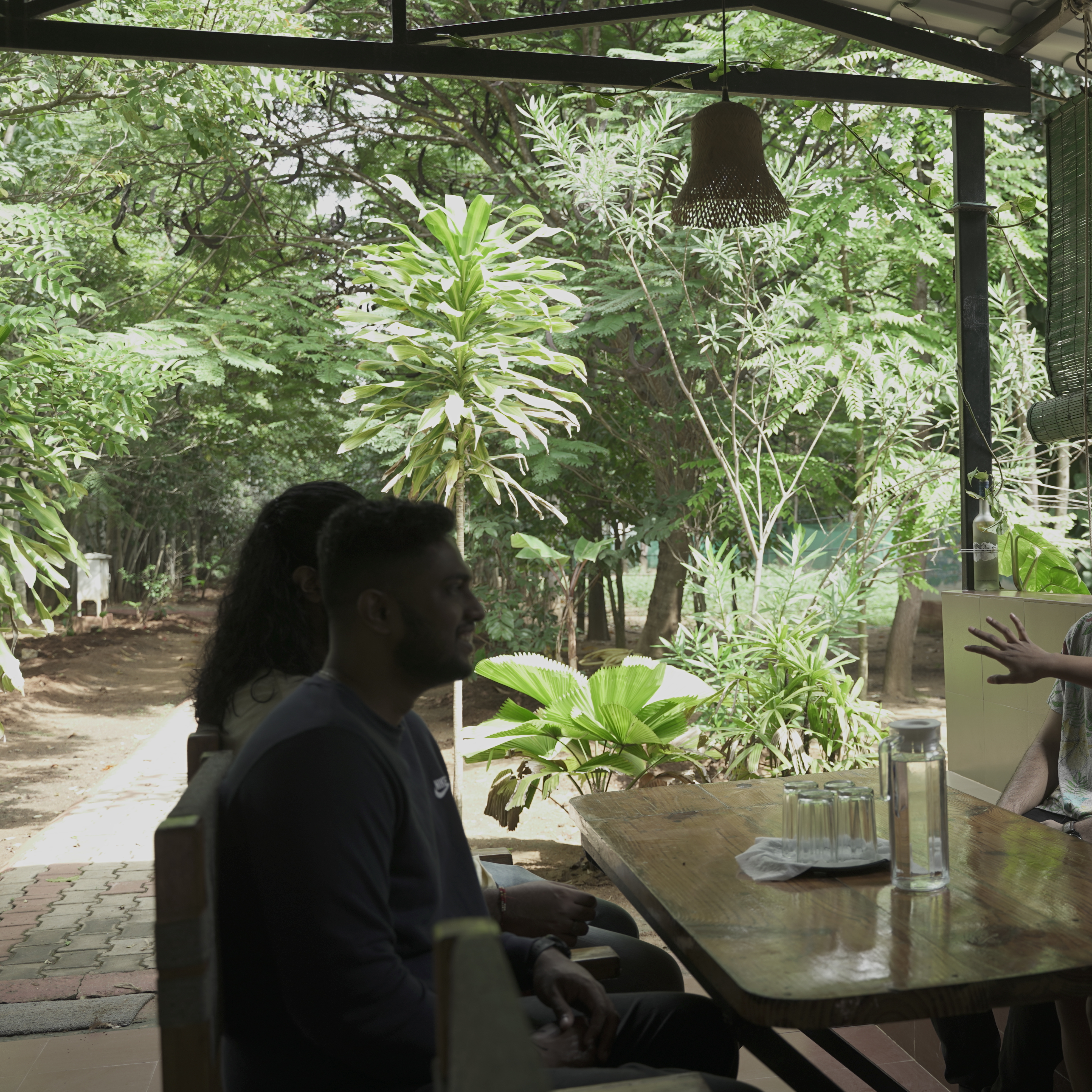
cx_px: 795
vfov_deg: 40.9
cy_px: 545
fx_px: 1463
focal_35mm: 41
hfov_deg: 40.0
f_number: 3.5
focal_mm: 32
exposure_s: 1/125
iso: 100
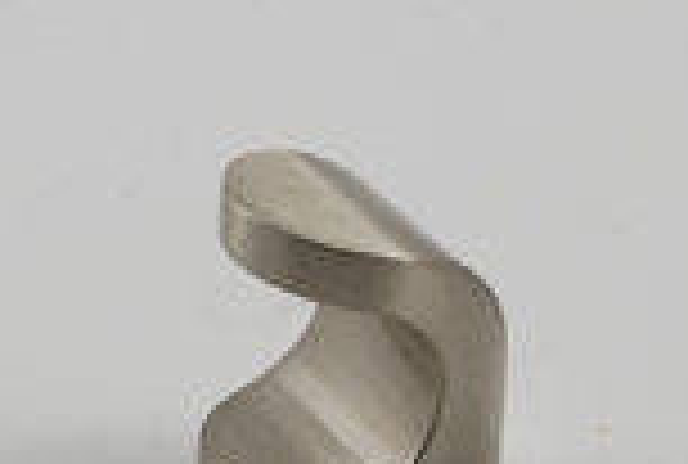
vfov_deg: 6.4
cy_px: 266
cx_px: 297
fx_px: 4121
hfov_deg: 9.5
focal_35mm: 215
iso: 100
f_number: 18
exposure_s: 1/4
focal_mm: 44
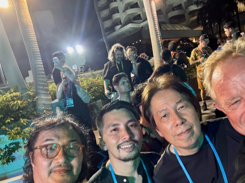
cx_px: 145
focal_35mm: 31
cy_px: 112
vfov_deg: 45.1
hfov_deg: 58.0
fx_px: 219
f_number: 1.9
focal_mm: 2.69
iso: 320
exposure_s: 1/25
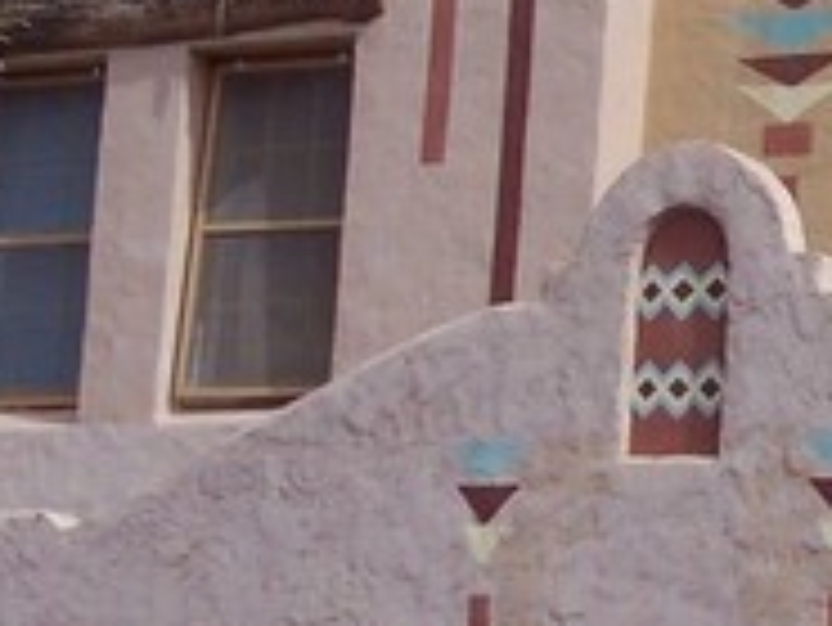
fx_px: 4546
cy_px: 47
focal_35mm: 189
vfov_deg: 7.8
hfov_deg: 10.2
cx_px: 1129
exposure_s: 1/750
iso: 100
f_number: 5.6
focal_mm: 8
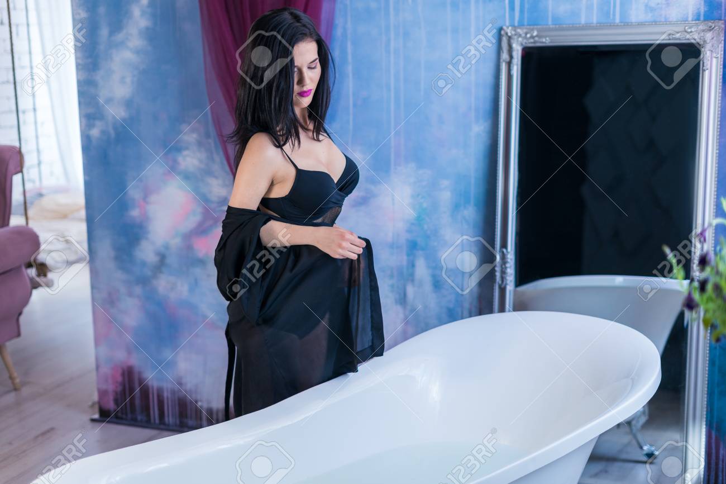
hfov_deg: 39.6
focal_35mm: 50
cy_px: 242
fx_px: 1008
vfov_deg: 27.0
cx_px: 363
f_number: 2.2
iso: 200
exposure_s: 1/200
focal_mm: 50
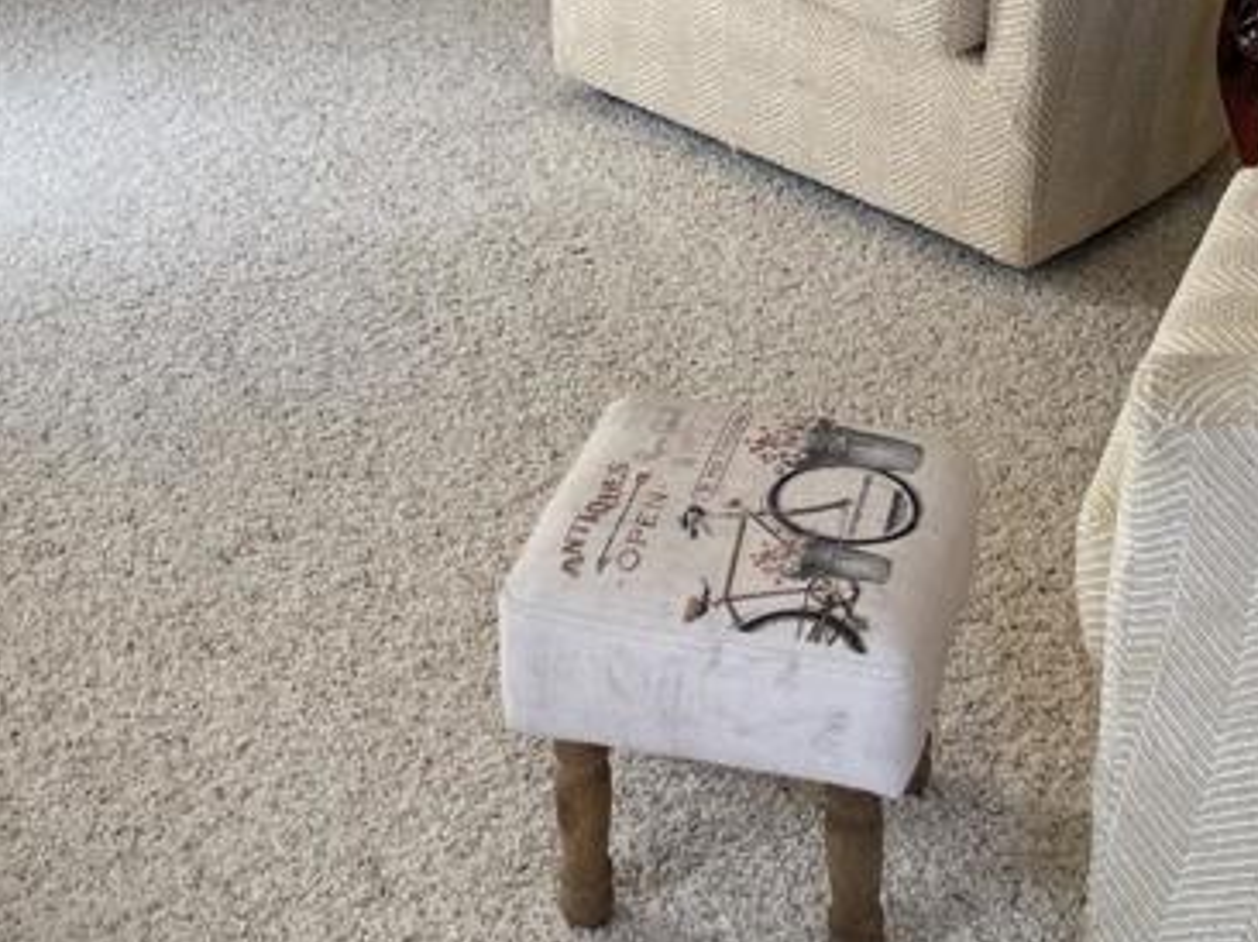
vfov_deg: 19.4
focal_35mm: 70
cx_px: 639
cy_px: -285
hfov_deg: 27.8
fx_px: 2542
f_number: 1.6
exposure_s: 1/121
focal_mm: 5.1
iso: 50
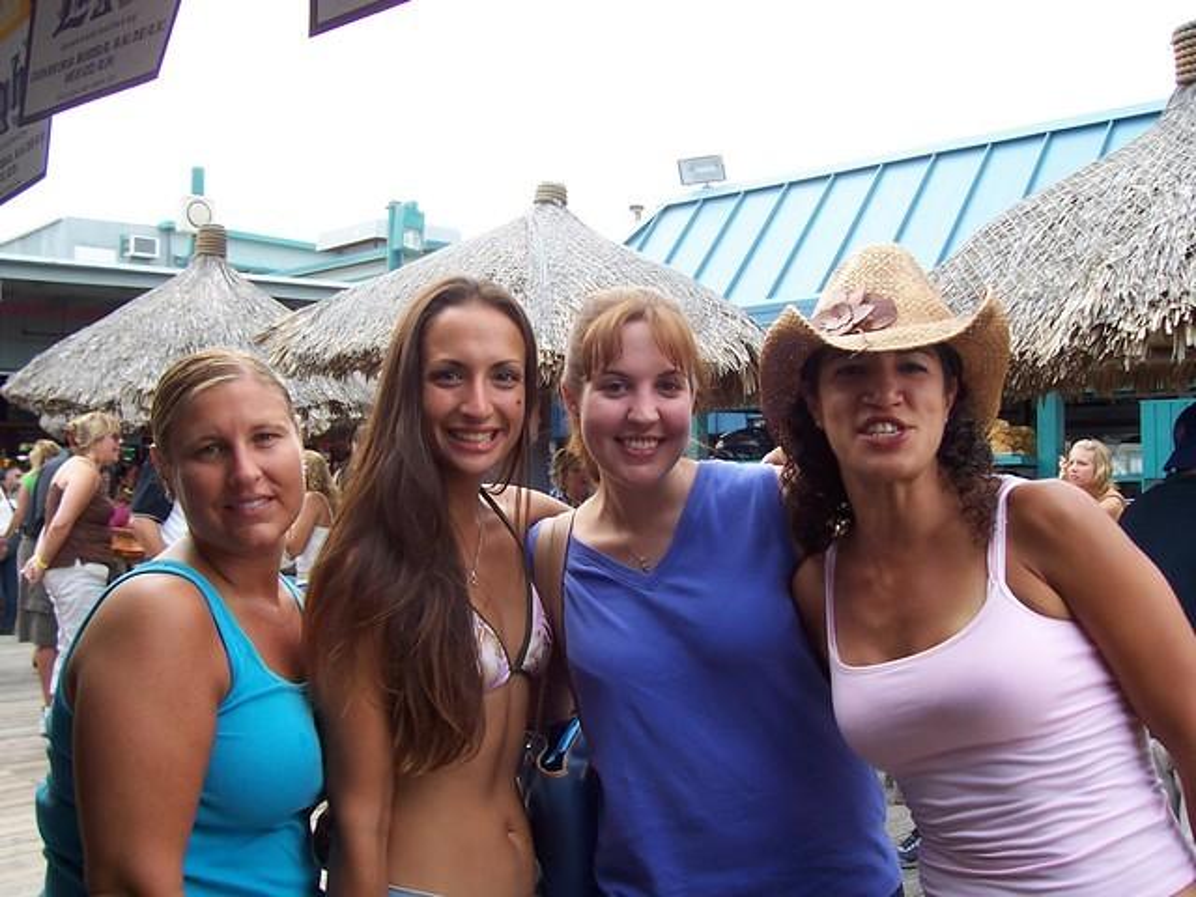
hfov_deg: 50.1
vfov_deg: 38.7
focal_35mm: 37
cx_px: 598
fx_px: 1278
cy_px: 448
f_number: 2.8
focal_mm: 5.6
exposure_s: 1/250
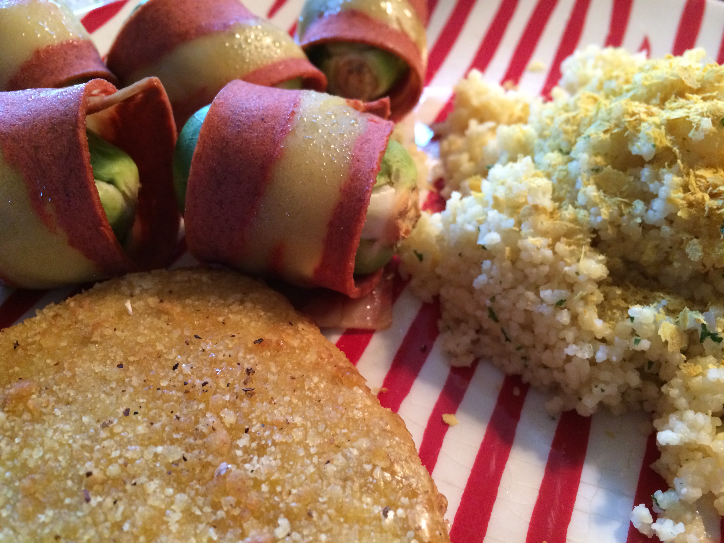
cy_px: 272
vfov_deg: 46.8
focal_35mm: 30
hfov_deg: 60.0
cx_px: 362
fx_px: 627
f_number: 2.2
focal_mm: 4.12
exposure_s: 1/30
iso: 250
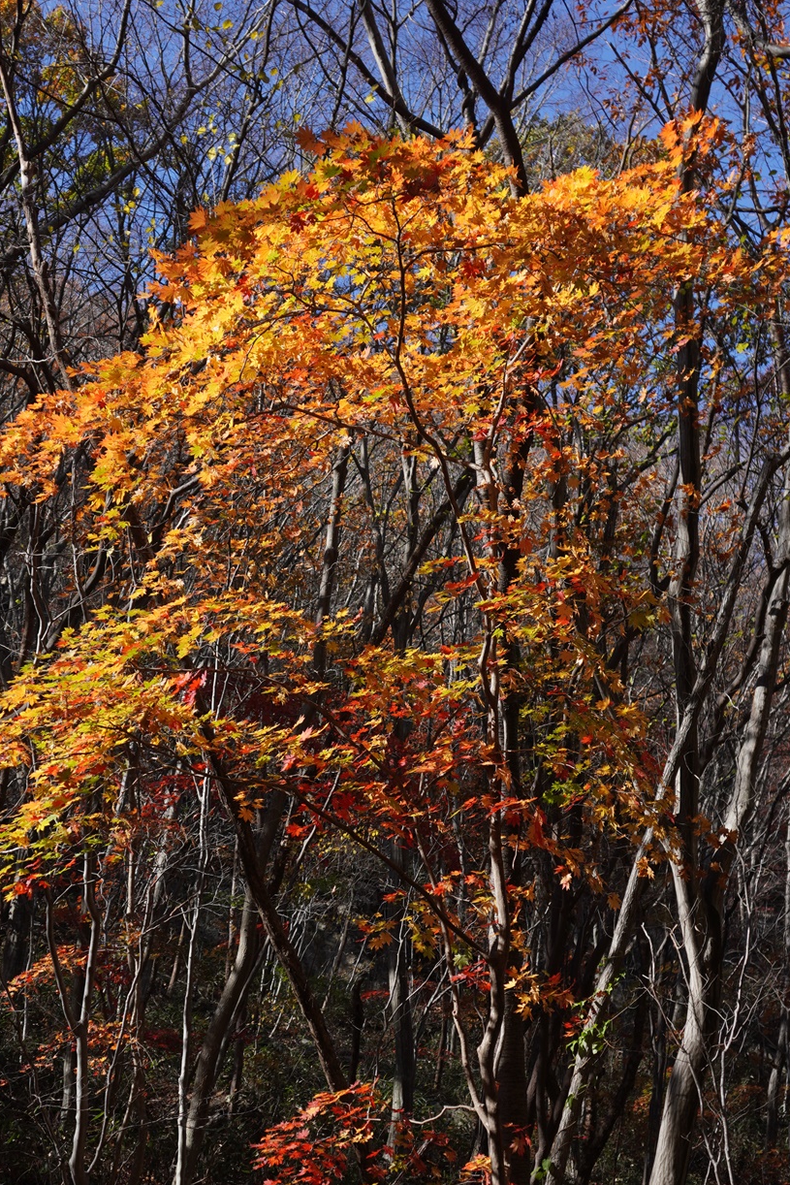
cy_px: 603
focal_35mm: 55
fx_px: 1810
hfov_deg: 24.6
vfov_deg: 36.2
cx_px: 335
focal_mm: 28
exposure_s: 1/500
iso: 100
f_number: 4
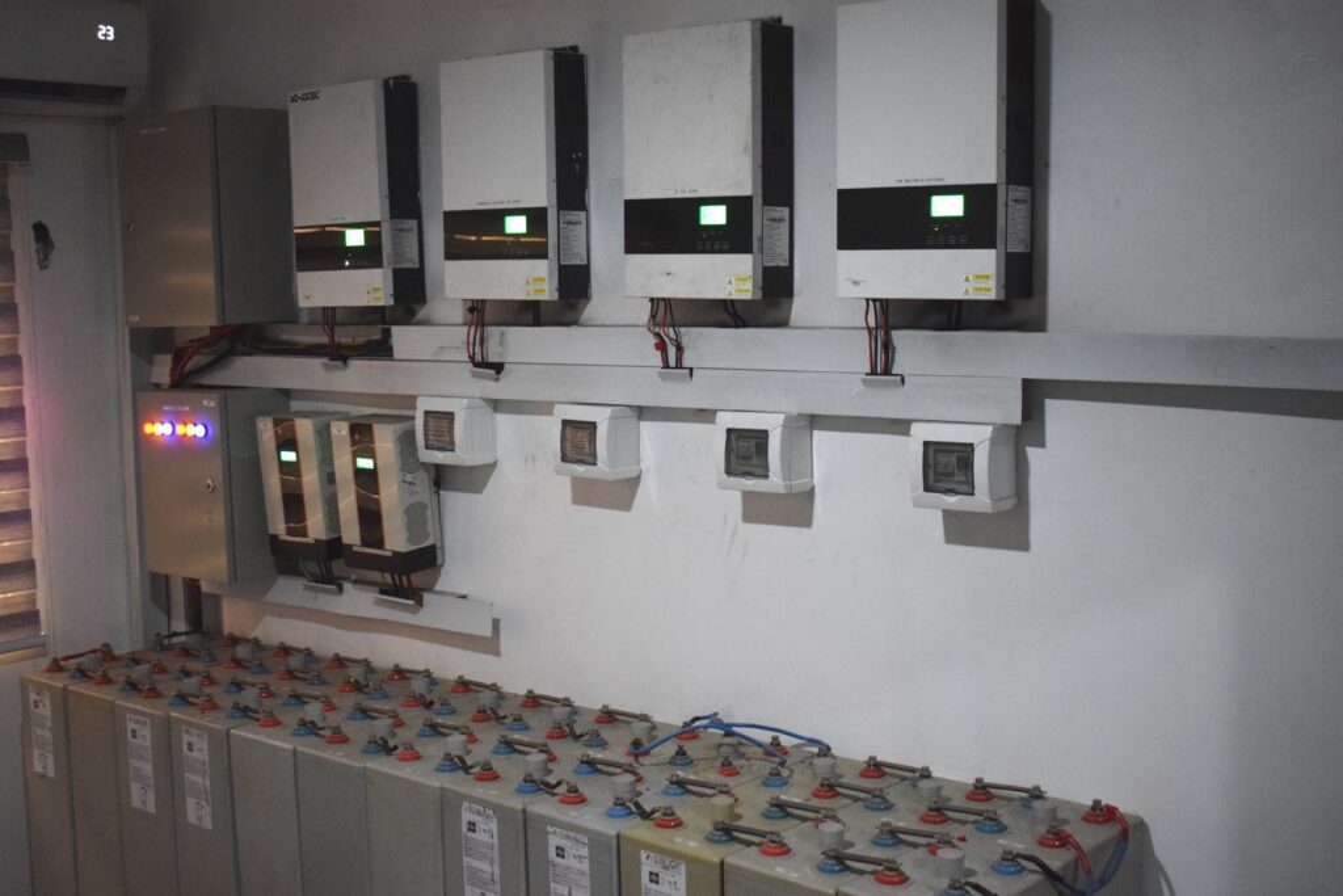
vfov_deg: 30.9
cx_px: 672
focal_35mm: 44
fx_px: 1623
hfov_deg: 45.0
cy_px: 448
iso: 3600
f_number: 4.2
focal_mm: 29
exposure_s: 1/60
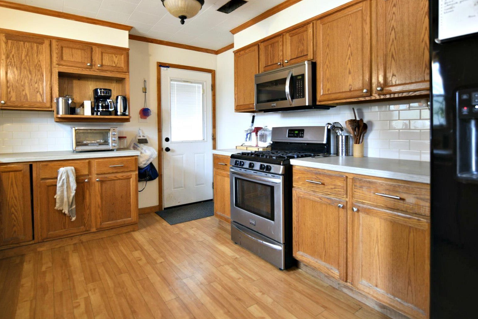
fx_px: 266
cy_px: 134
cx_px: 247
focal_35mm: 20
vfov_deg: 61.6
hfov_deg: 84.0
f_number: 2.8
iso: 640
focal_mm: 15
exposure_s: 1/15
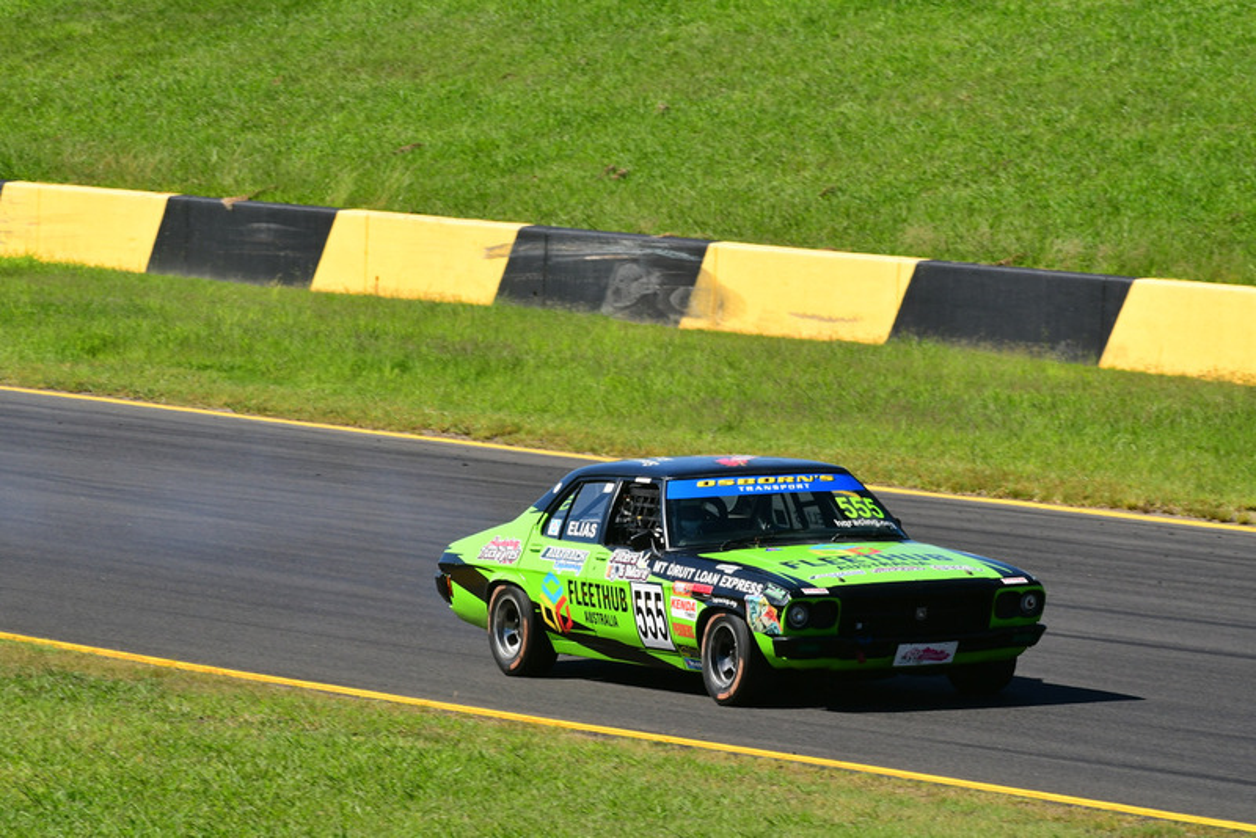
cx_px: 628
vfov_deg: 3.8
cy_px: 419
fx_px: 12564
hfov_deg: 5.7
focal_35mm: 360
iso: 500
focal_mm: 240
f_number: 11
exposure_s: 1/640
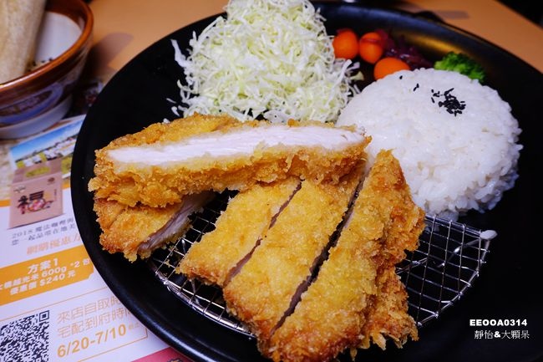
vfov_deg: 53.1
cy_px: 181
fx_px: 362
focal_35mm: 24
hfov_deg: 73.8
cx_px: 272
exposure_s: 1/80
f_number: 4
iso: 125
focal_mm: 8.8
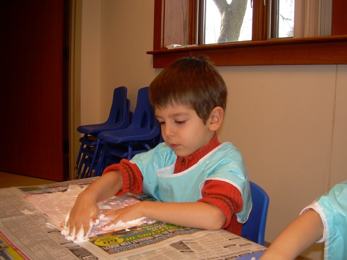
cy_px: 130
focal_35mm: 38
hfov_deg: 49.0
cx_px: 174
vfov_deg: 37.7
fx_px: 381
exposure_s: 1/60
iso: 50
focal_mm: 6.3
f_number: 2.8
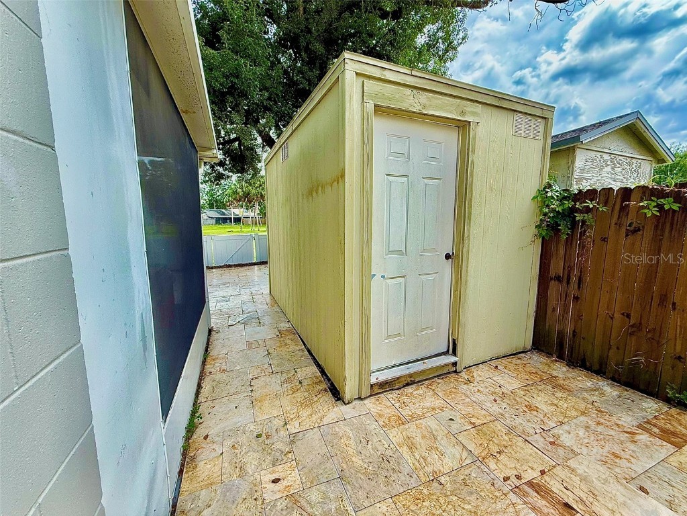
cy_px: 258
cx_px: 344
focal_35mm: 14
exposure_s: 1/559
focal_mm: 2.22
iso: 50
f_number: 2.2
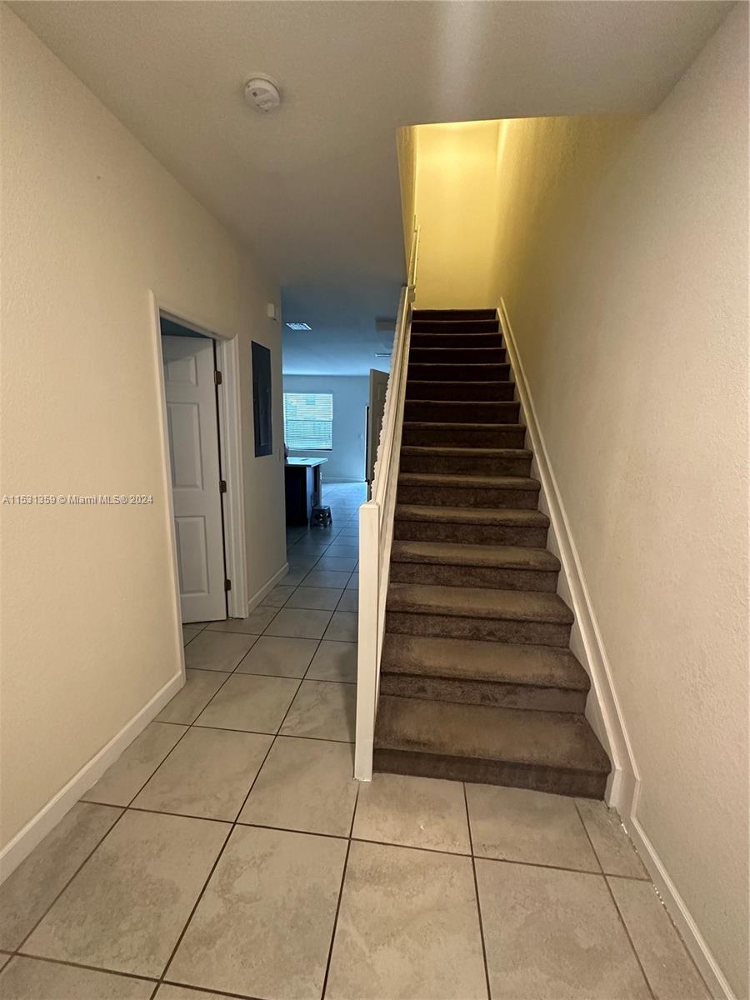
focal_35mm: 14
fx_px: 404
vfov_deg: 102.1
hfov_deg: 85.7
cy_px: 500
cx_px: 375
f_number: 2.2
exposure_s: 1/60
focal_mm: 2.22
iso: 500
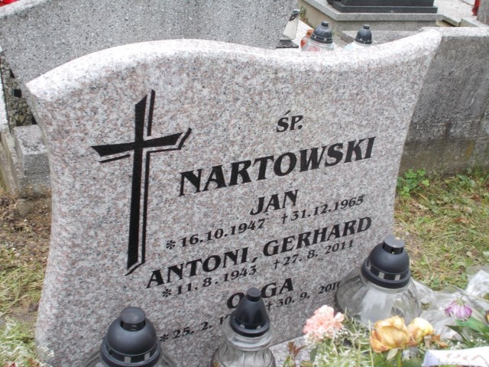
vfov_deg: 29.1
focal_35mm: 50
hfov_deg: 38.2
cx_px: 244
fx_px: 706
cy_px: 184
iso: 80
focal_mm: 9
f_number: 4.5
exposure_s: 1/30
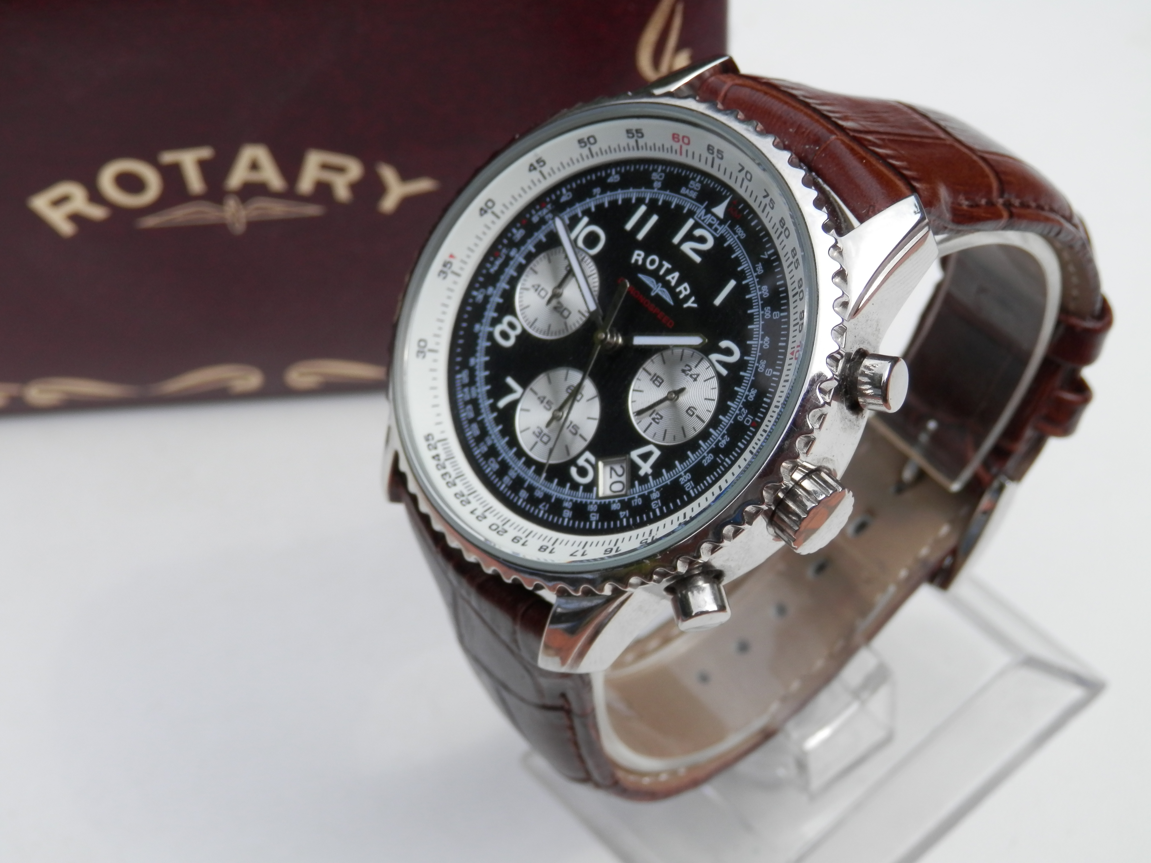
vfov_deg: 24.4
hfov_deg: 32.2
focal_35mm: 60
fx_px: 1995
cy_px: 432
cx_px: 576
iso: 80
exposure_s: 1/640
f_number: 4.2
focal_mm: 10.8
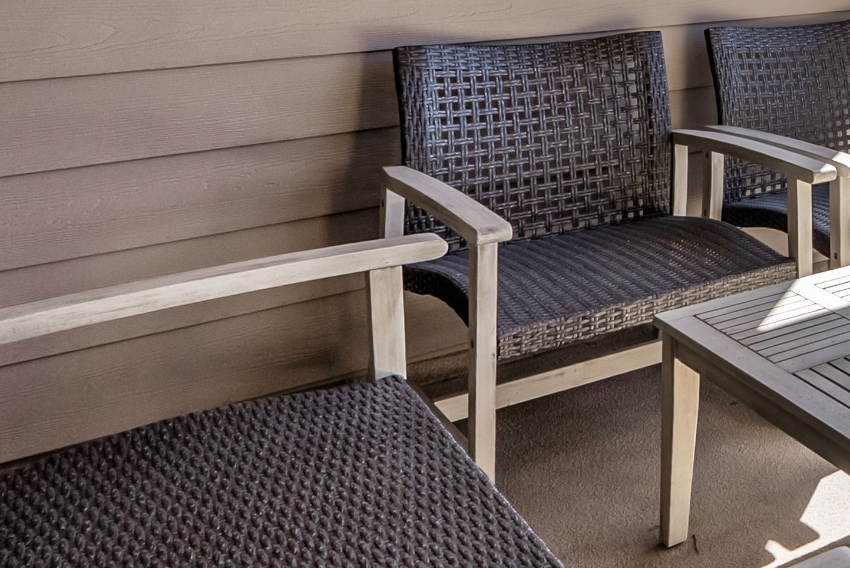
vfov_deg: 26.2
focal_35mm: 47
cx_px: 1080
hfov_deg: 32.5
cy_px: -72
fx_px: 1110
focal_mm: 16
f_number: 9
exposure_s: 1/160
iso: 320
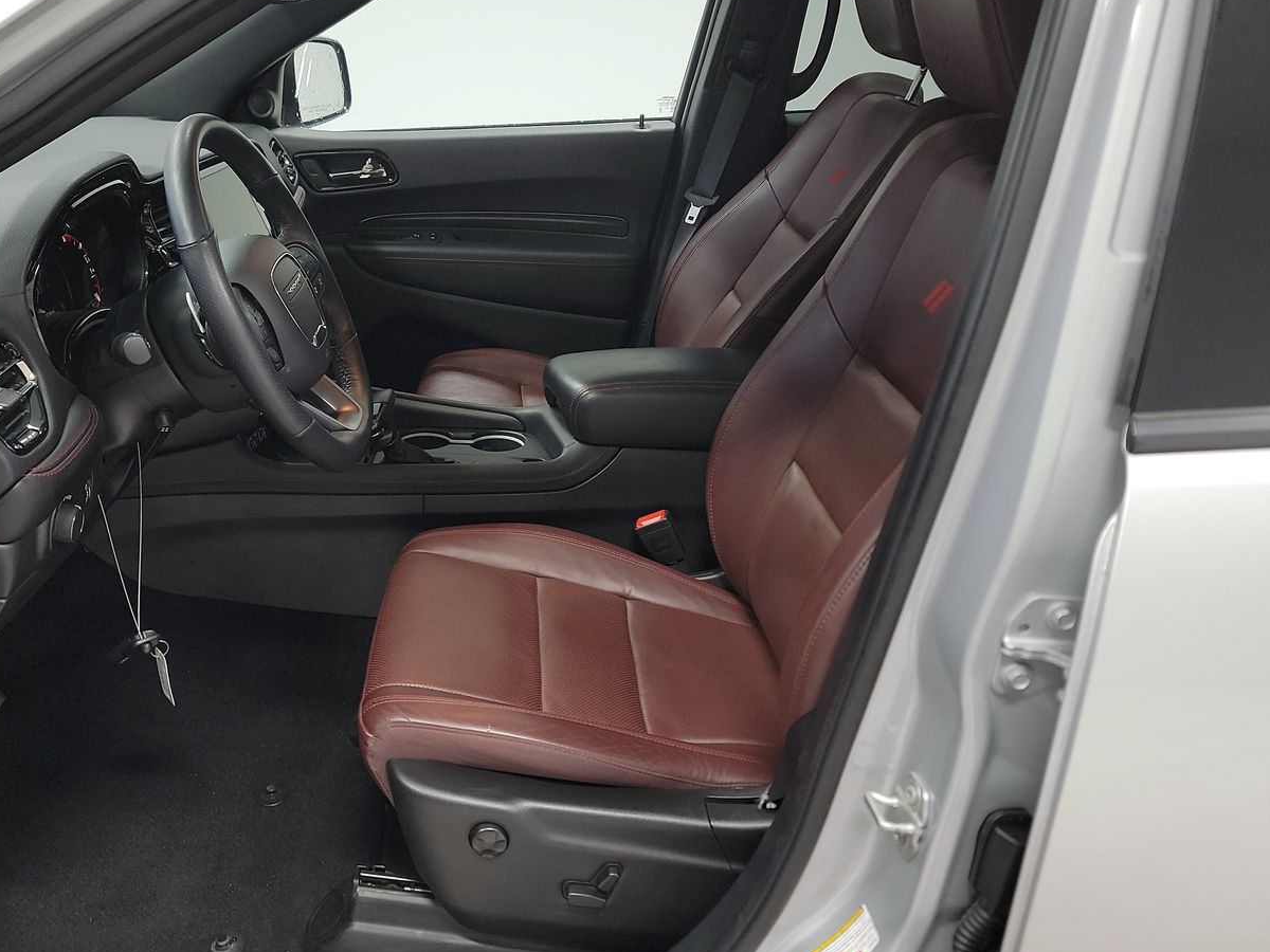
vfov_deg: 44.2
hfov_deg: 56.0
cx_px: 461
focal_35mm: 32
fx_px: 1174
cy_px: 484
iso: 160
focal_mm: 6.7
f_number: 1.8
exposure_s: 1/59
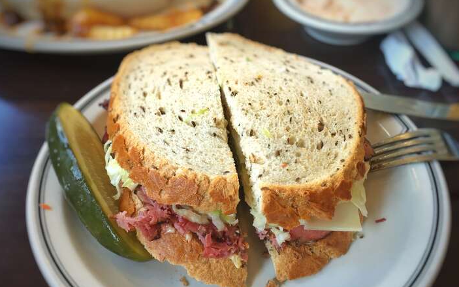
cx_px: 227
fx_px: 438
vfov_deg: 36.2
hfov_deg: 55.3
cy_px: 167
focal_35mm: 35
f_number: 2.2
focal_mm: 4.15
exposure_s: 1/40
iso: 32
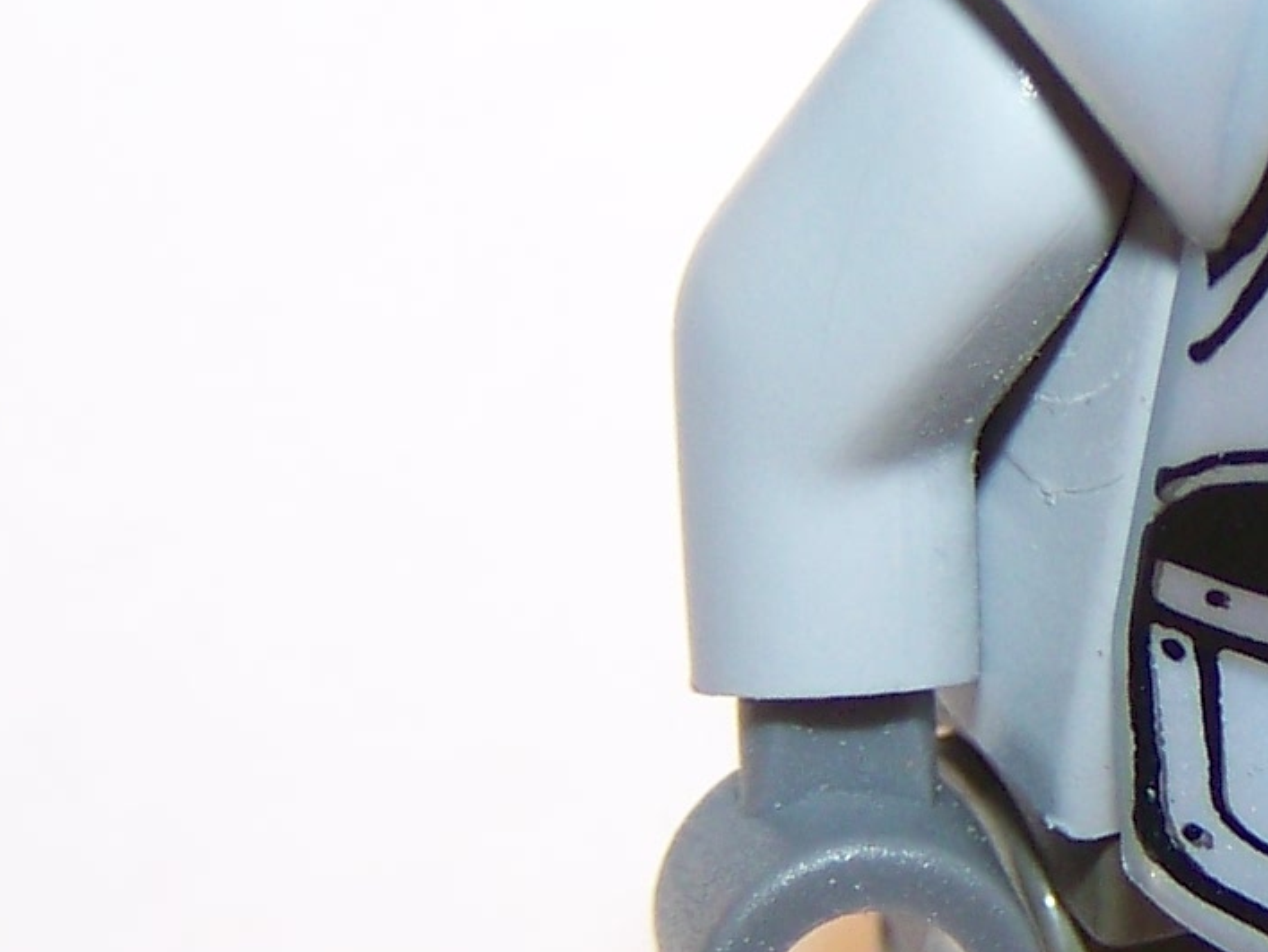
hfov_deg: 11.7
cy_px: 516
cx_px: 1559
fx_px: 6047
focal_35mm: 165
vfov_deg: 9.0
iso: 64
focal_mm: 6.3
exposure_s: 1/80
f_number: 2.8
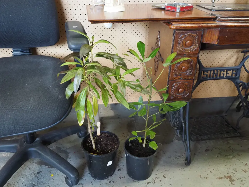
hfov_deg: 56.8
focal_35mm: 32
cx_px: 124
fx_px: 230
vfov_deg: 44.2
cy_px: 94
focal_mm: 16
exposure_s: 1/40
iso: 2500
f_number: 5.6
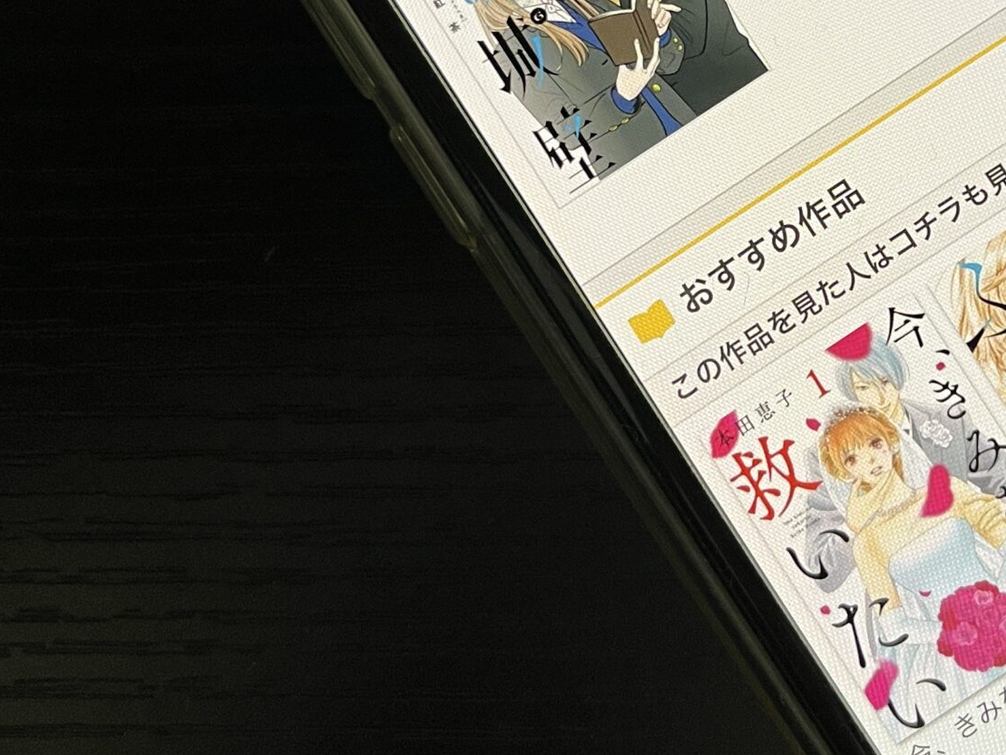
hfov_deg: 31.4
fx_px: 1744
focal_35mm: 60
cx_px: 803
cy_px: 21
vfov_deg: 23.5
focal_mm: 5.1
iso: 100
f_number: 1.6
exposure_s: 1/60
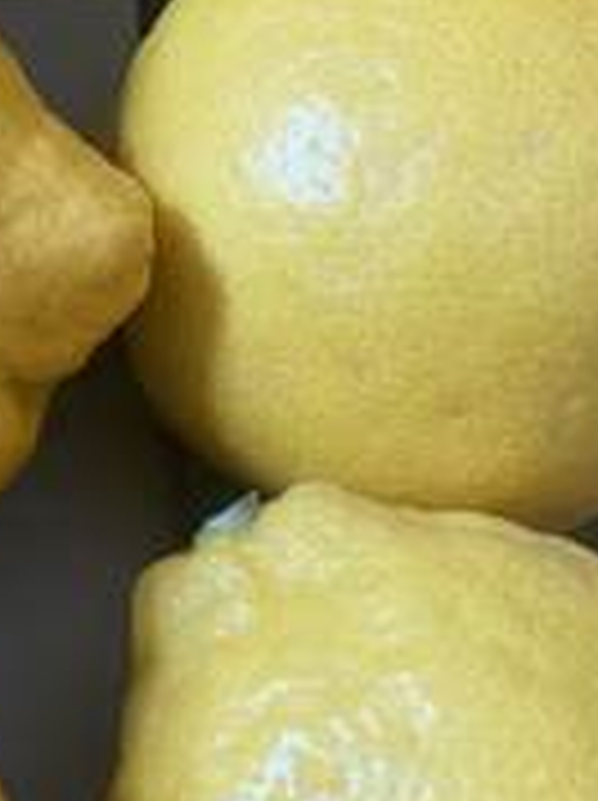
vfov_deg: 30.7
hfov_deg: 22.5
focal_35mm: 63
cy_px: 454
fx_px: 1455
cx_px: 27
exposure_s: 1/40
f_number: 1.8
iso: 400
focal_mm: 3.99
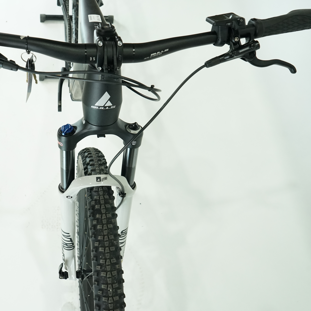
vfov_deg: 46.0
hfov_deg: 45.2
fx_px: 366
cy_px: 156
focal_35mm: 36
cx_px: 97
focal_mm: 28
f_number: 6.3
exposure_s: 1/200
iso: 2500
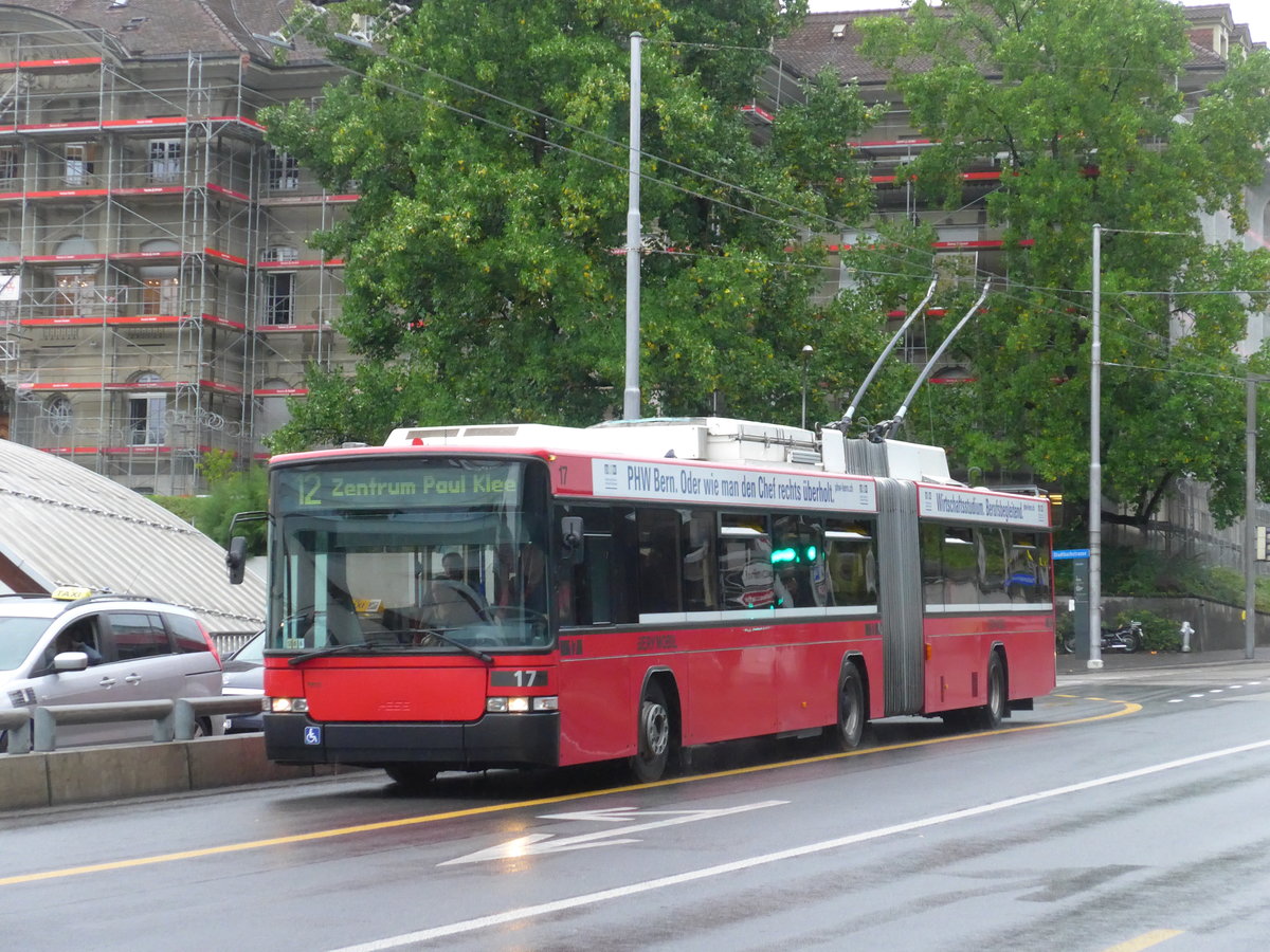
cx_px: 635
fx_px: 3559
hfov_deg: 20.2
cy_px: 476
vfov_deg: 15.2
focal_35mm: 97
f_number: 4.7
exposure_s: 1/320
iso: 800
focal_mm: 19.2
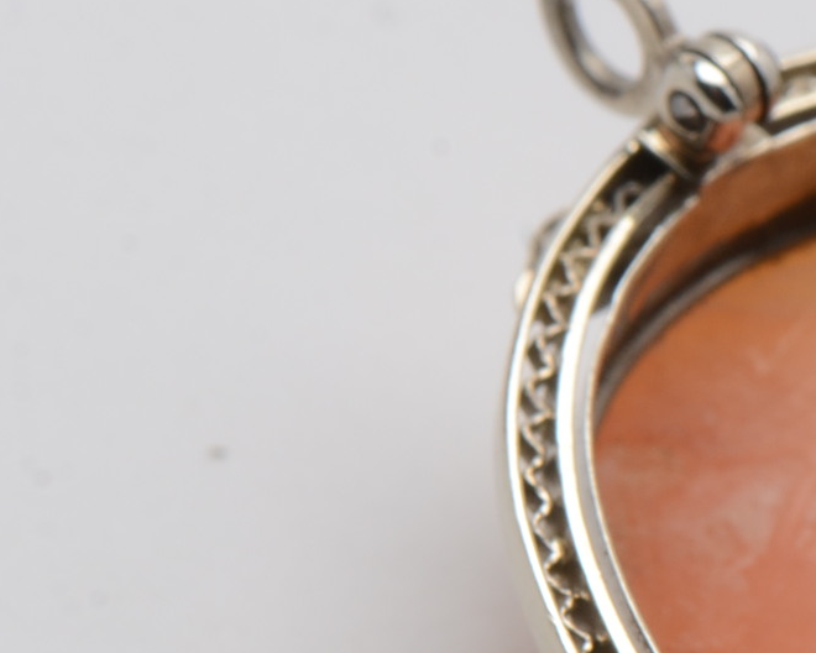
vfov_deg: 3.5
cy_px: 735
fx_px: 10765
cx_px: 1283
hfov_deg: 4.3
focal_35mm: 446
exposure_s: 1/125
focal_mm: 85
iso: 200
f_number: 18
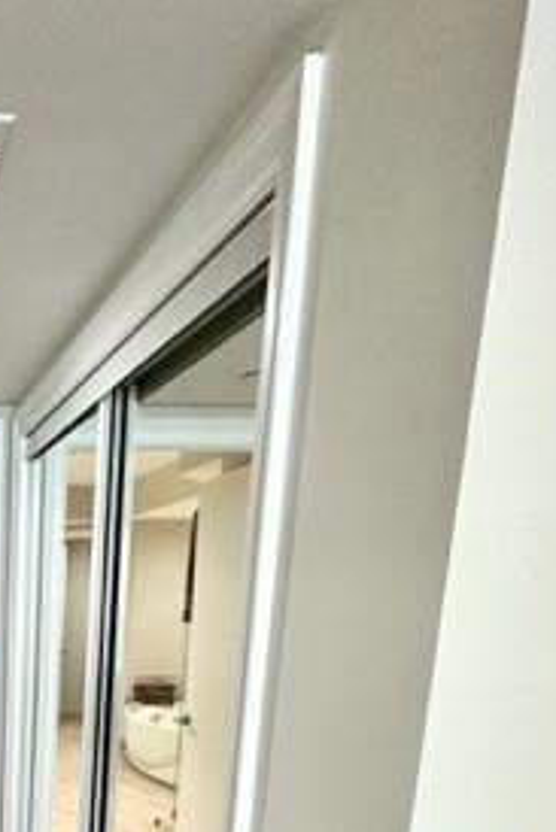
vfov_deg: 48.8
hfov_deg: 32.7
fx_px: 787
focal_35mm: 34
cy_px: 774
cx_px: -94
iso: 250
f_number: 2.2
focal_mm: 2.22
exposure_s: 1/120
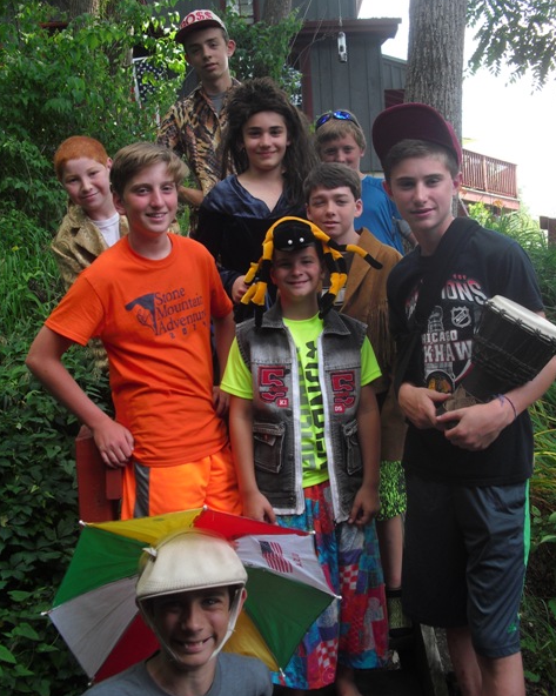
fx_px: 782
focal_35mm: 38
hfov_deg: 39.1
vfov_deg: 47.9
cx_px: 279
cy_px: 333
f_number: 3.1
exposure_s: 1/200
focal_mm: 6.3
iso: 100
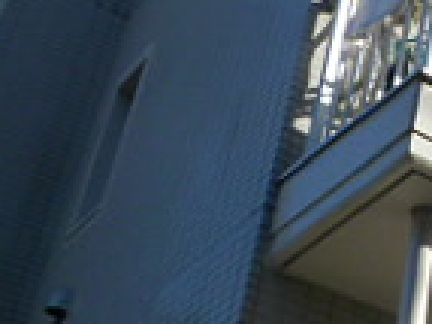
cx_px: 683
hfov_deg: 16.7
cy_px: 133
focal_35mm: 105
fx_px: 1309
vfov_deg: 14.1
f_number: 5
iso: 125
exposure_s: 1/500
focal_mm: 4.5
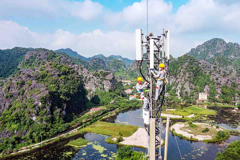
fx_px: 187
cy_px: 80
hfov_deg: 65.5
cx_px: 120
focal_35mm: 28
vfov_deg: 46.4
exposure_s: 1/200
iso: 100
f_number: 10
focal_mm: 10.26
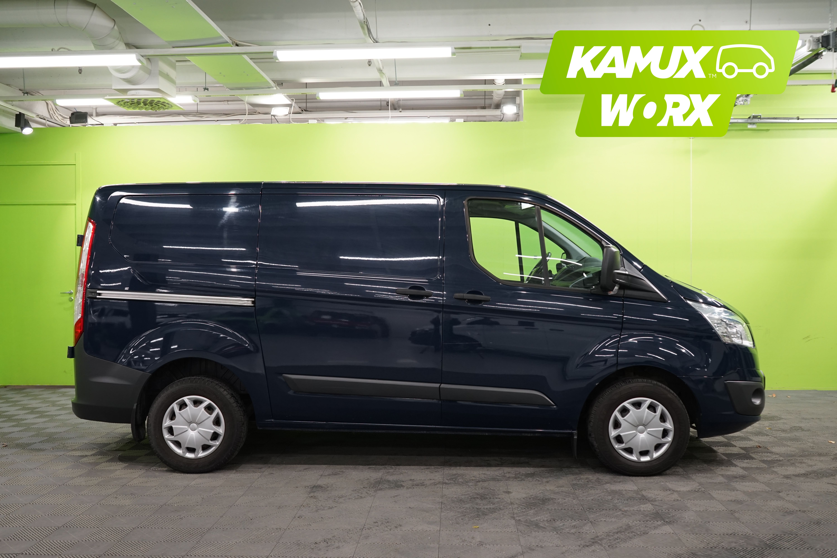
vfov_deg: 40.0
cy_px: 279
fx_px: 767
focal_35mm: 33
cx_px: 418
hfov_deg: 57.2
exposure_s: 1/50
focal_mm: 33
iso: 800
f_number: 5.6
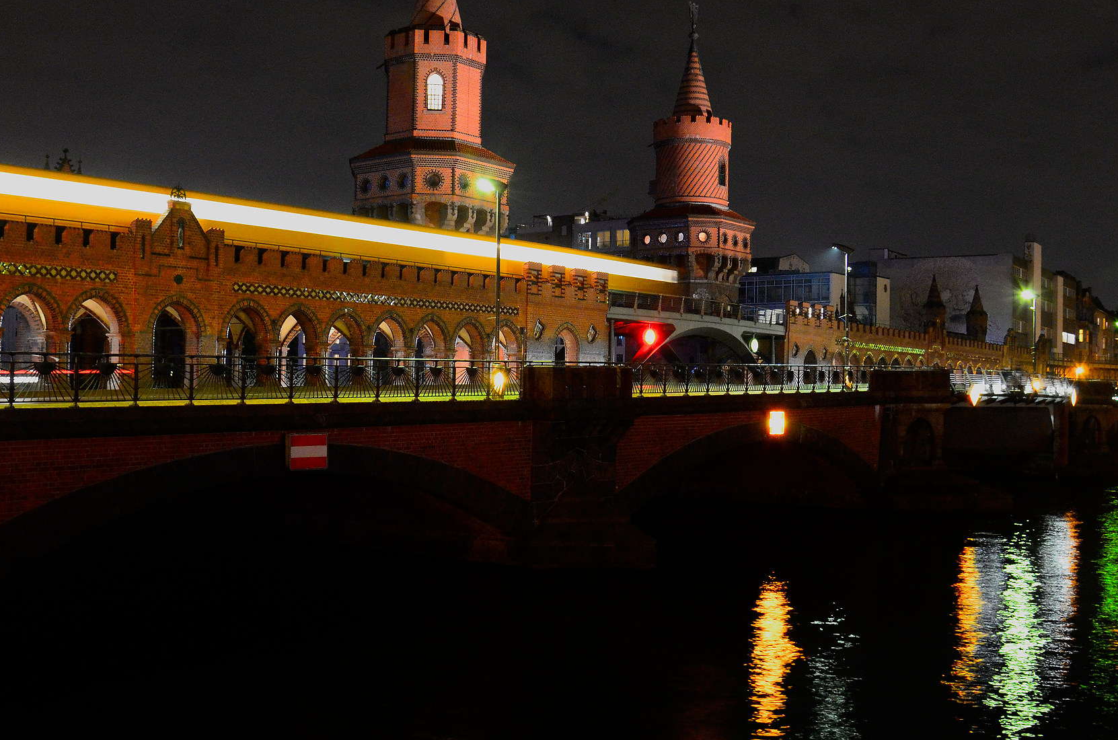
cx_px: 576
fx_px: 1208
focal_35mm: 39
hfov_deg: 49.6
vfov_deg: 34.0
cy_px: 397
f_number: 7.1
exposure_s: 1.6
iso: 2000
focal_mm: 18
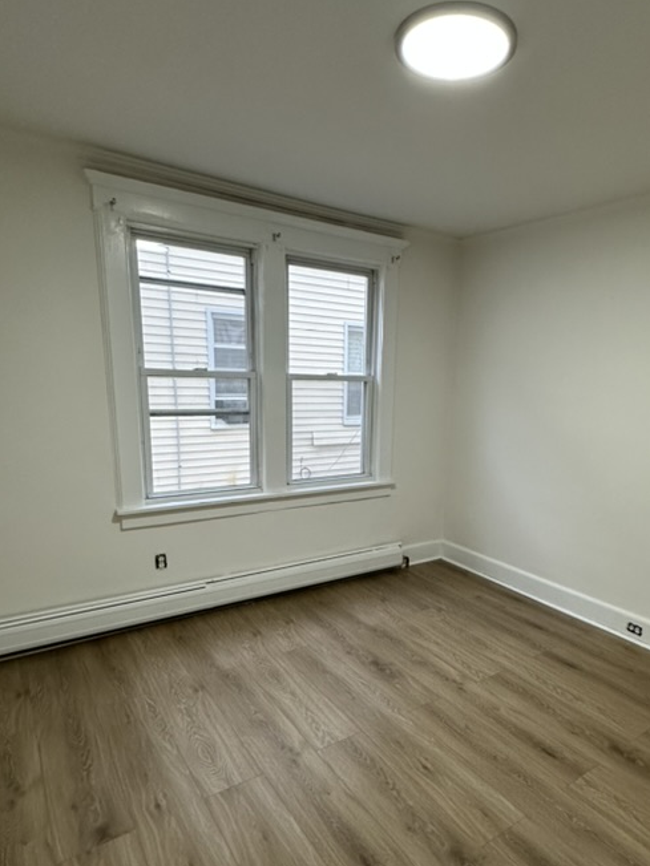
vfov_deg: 76.0
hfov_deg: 60.6
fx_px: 551
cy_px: 491
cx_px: 391
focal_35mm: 22
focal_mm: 2.22
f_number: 2.2
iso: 250
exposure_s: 1/120
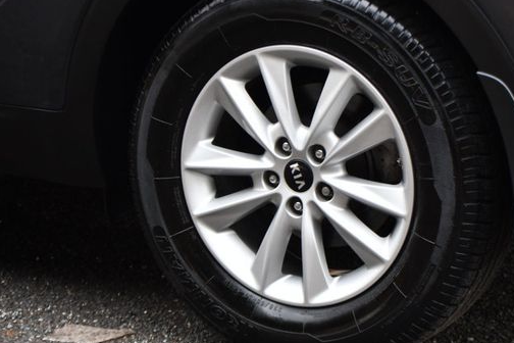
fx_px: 2227
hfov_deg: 13.2
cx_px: 323
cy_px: 158
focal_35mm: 156
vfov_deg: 8.8
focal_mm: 82
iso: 800
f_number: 4.8
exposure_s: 1/250
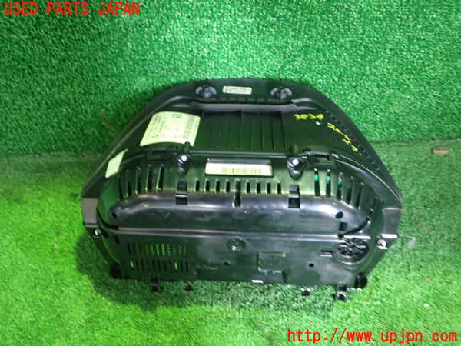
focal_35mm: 32
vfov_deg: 44.2
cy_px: 173
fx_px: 426
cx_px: 230
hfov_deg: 56.8
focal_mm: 5.79
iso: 800
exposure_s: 1/20
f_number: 2.4
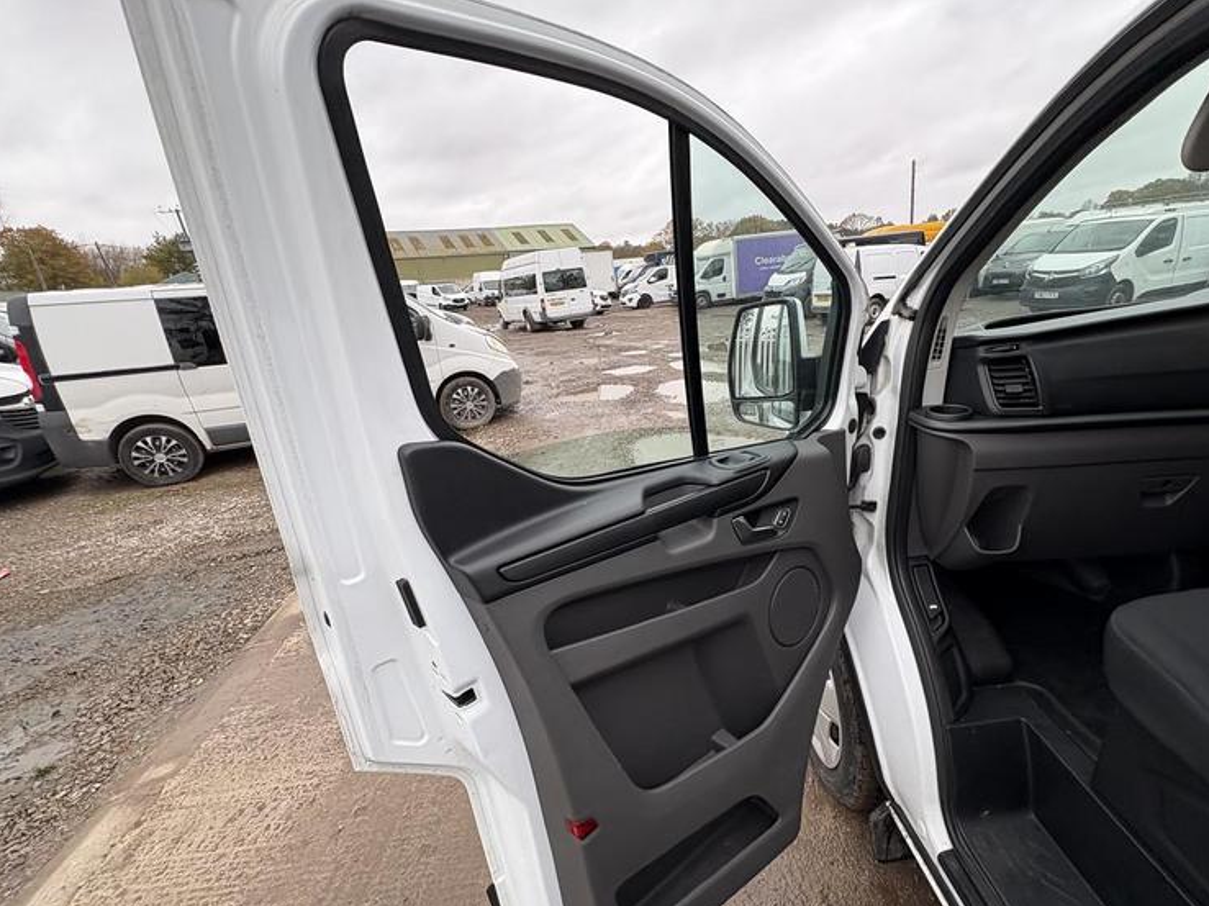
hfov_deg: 90.8
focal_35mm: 17
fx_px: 594
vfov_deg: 74.5
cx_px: 665
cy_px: 493
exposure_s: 1/99
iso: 50
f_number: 2.2
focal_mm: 2.22
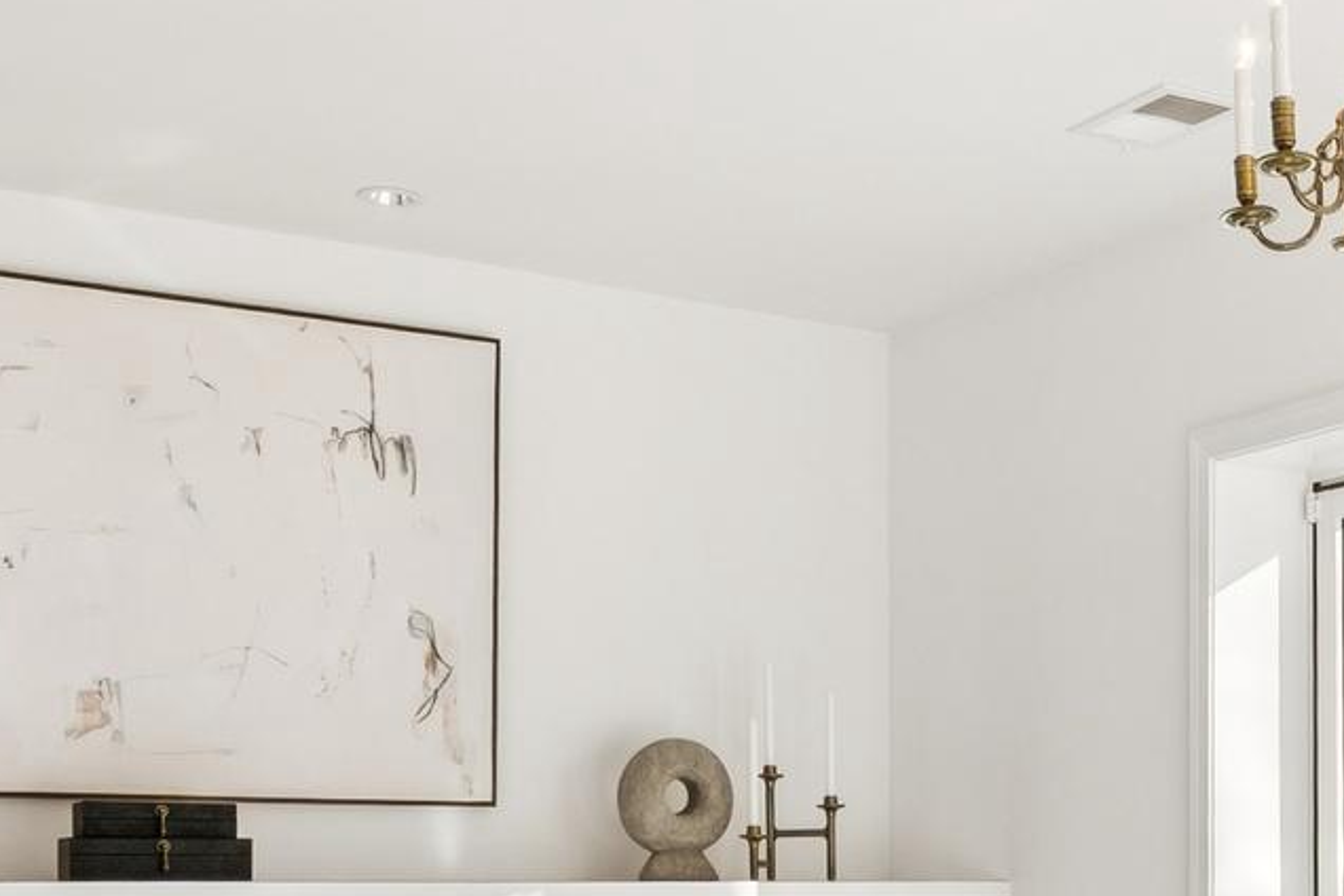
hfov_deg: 33.2
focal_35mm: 58
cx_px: 1133
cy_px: 922
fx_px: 2165
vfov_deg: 22.4
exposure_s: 1/250
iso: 200
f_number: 9
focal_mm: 12.1
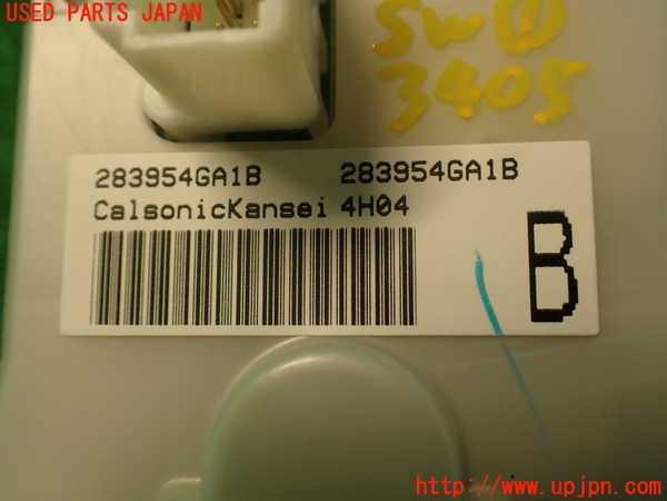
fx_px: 617
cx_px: 334
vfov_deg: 44.2
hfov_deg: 56.8
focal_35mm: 32
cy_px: 250
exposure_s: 1/60
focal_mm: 5.79
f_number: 2.4
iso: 200
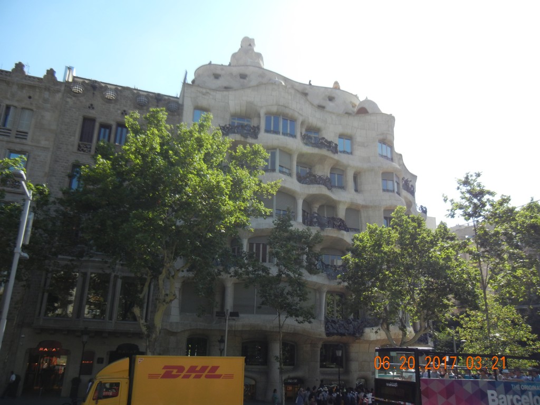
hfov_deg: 60.0
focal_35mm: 30
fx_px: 468
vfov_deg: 46.8
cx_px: 270
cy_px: 202
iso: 160
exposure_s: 1/900
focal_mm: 5.4
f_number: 3.5
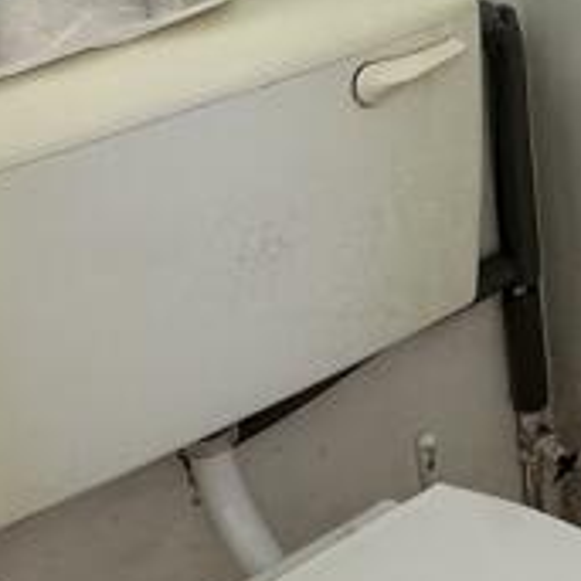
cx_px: 581
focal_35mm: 74
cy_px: 248
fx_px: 1405
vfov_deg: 23.3
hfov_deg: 22.5
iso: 160
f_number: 2.2
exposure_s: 1/99
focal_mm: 2.22
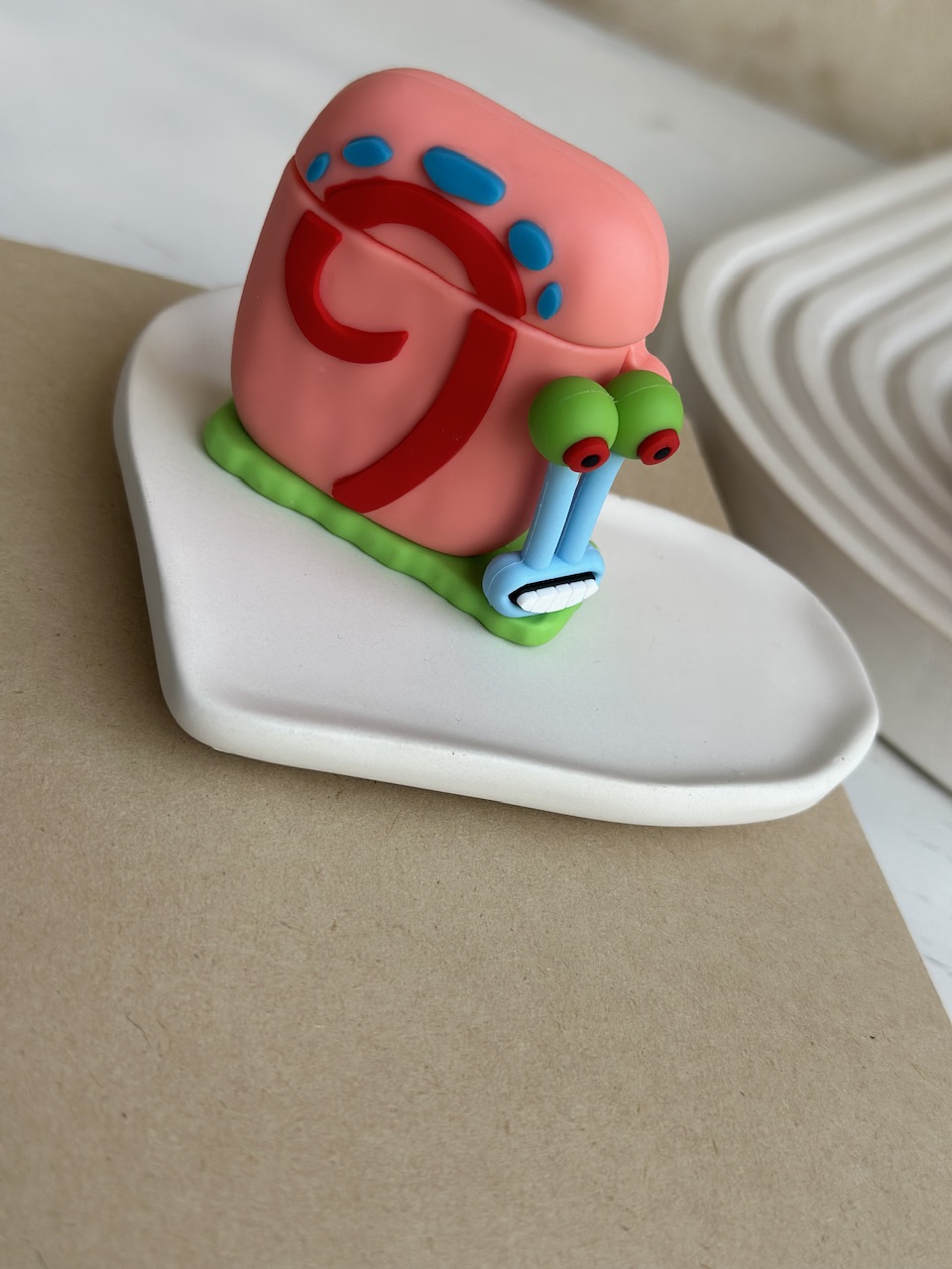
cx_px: 476
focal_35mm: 48
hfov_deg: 30.3
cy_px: 634
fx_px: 1760
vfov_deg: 39.7
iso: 80
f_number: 1.78
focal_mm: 6.86
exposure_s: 1/734
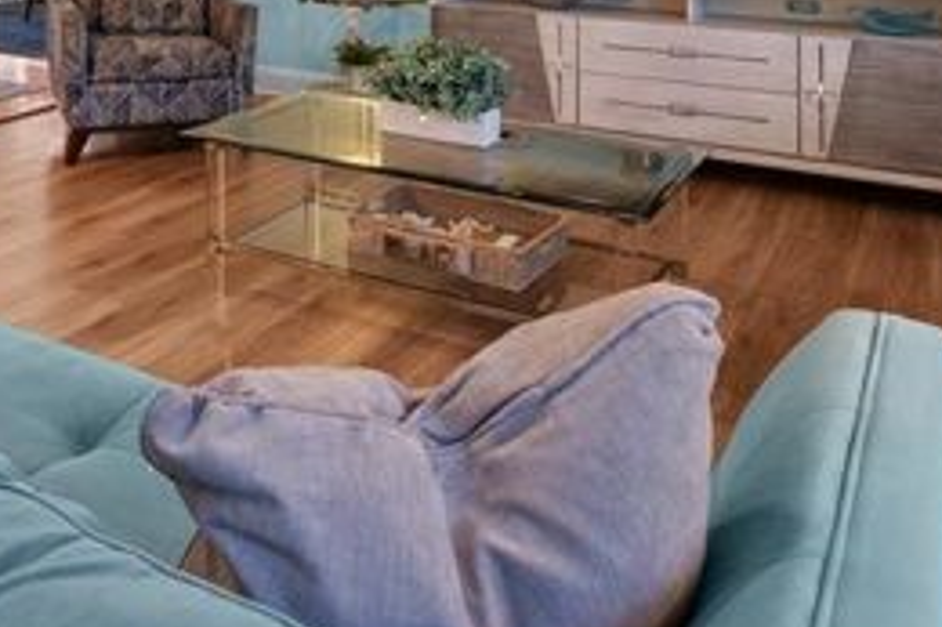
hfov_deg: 48.9
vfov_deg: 30.5
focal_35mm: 38
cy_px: -98
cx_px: 245
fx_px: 994
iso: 320
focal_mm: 14
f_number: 8
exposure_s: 1/1.25
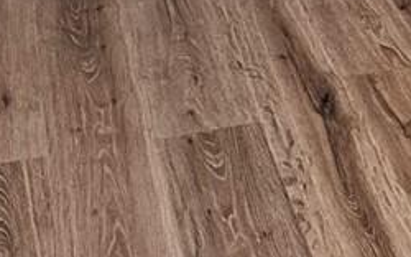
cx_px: 270
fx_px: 1064
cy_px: -558
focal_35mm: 95
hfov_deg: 21.8
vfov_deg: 9.8
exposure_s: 1/99
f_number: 2.2
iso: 64
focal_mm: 2.2
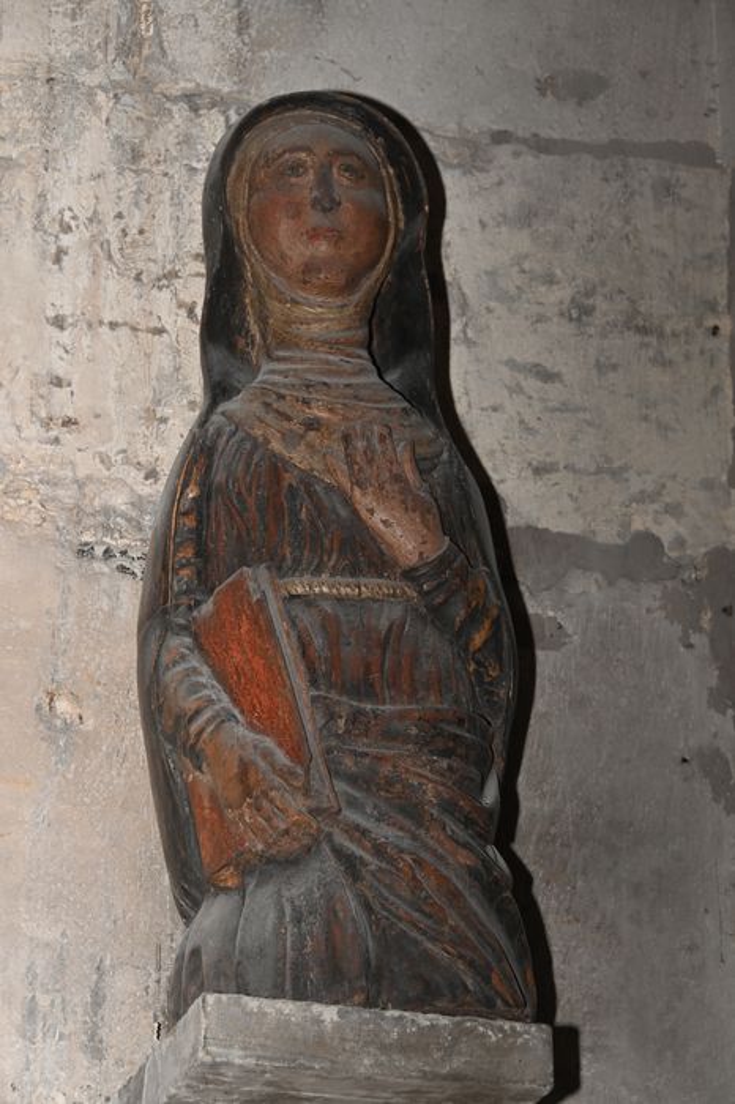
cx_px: 368
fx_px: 4291
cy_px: 552
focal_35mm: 140
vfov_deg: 14.7
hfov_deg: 9.8
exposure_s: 1/60
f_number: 11
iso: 500
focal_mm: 140
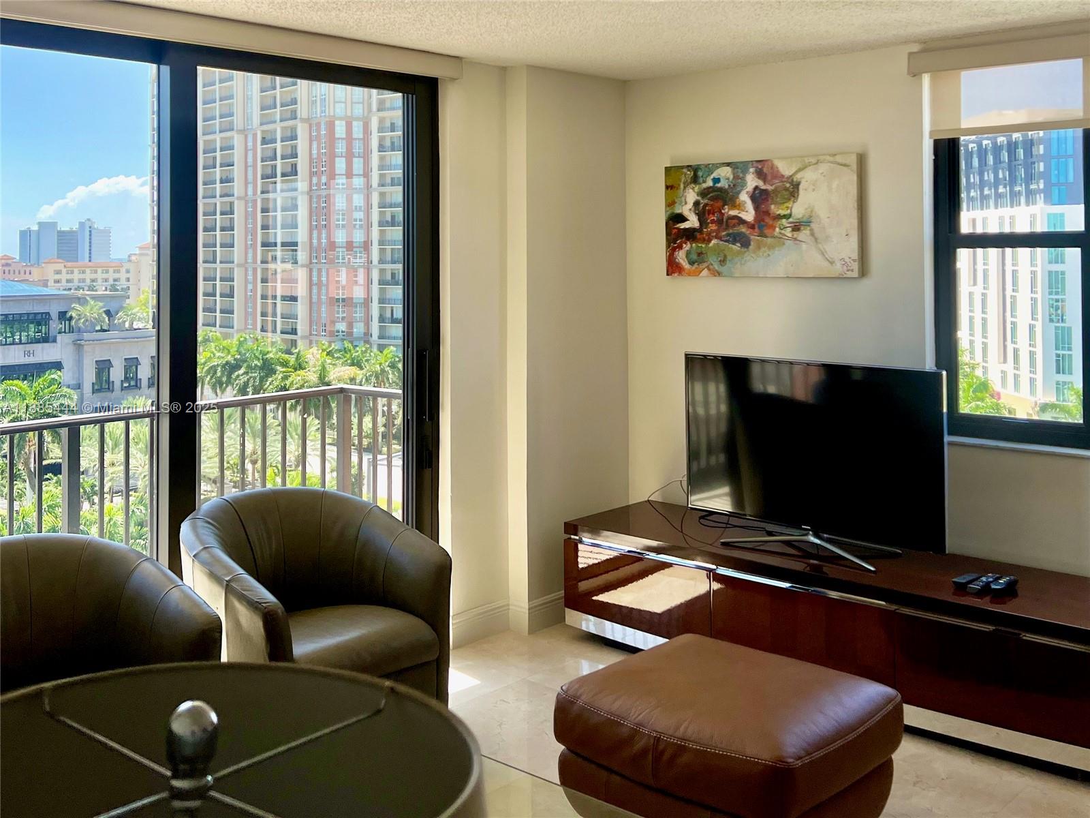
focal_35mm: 26
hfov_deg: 67.3
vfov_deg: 53.1
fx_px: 819
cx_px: 545
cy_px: 409
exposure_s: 1/866
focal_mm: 5.7
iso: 50
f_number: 1.5
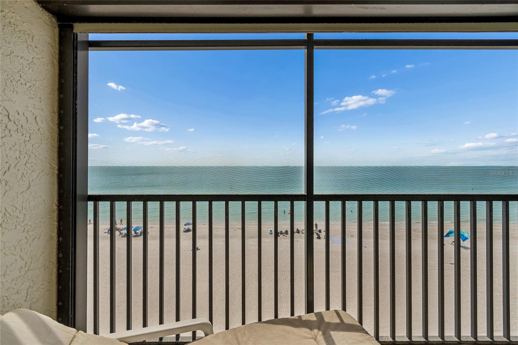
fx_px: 216
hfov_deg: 100.4
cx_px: 259
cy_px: 172
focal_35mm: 15
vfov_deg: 77.3
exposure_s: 1/640
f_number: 7.1
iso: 100
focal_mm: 10
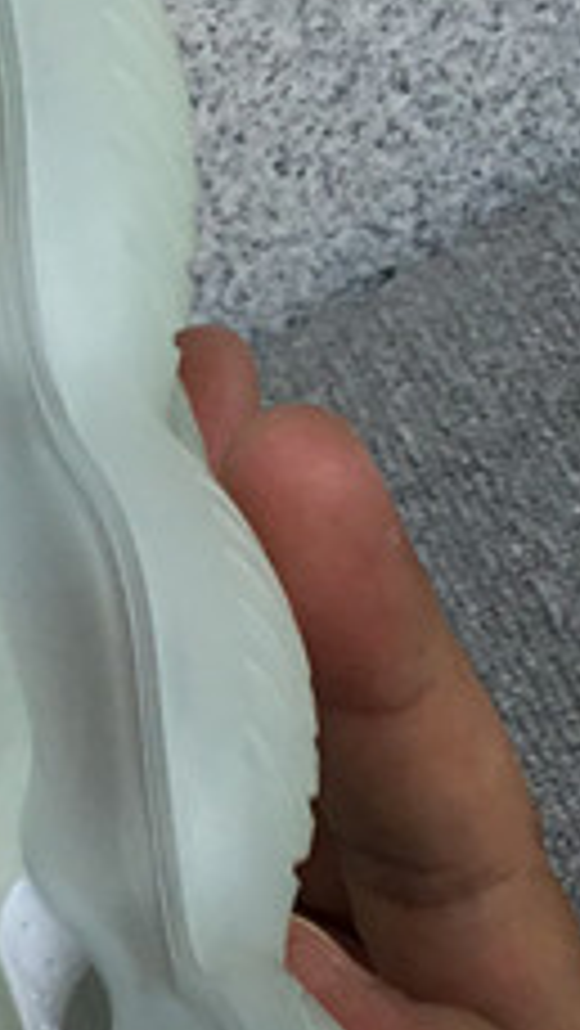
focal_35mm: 133
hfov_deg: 8.8
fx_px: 3632
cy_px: 929
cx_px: -400
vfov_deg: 15.9
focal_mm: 3.3
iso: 25
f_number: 2.4
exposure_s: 1/895
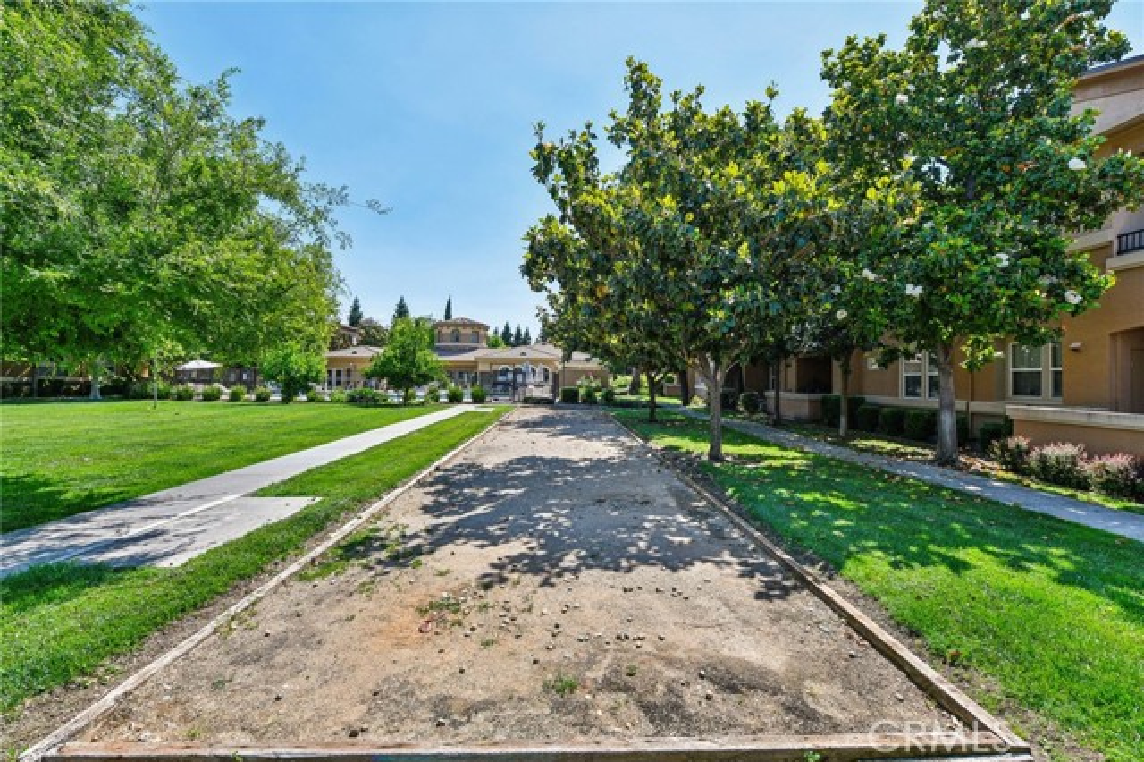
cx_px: 572
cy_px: 381
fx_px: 508
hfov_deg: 96.8
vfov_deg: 73.7
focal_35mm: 16
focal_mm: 16
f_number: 8
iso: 100
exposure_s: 1/200
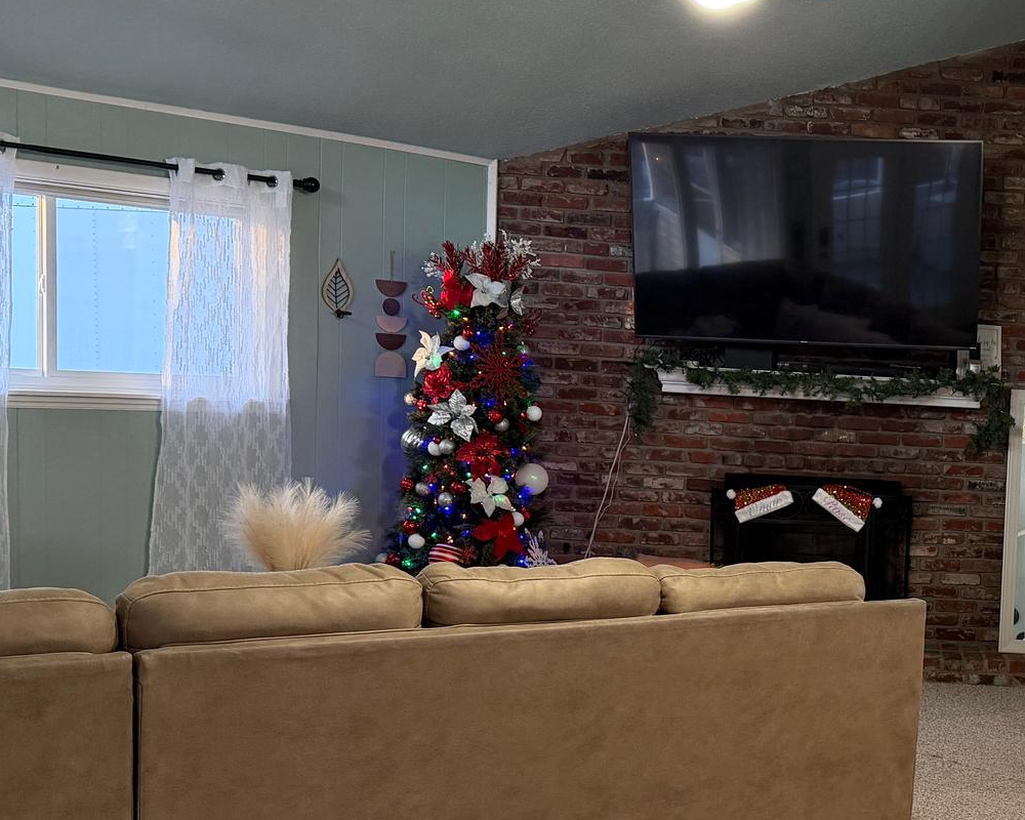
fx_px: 1456
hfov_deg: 36.7
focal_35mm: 48
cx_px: 896
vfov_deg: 31.3
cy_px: 530
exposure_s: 1/60
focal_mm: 6.76
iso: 320
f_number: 1.78
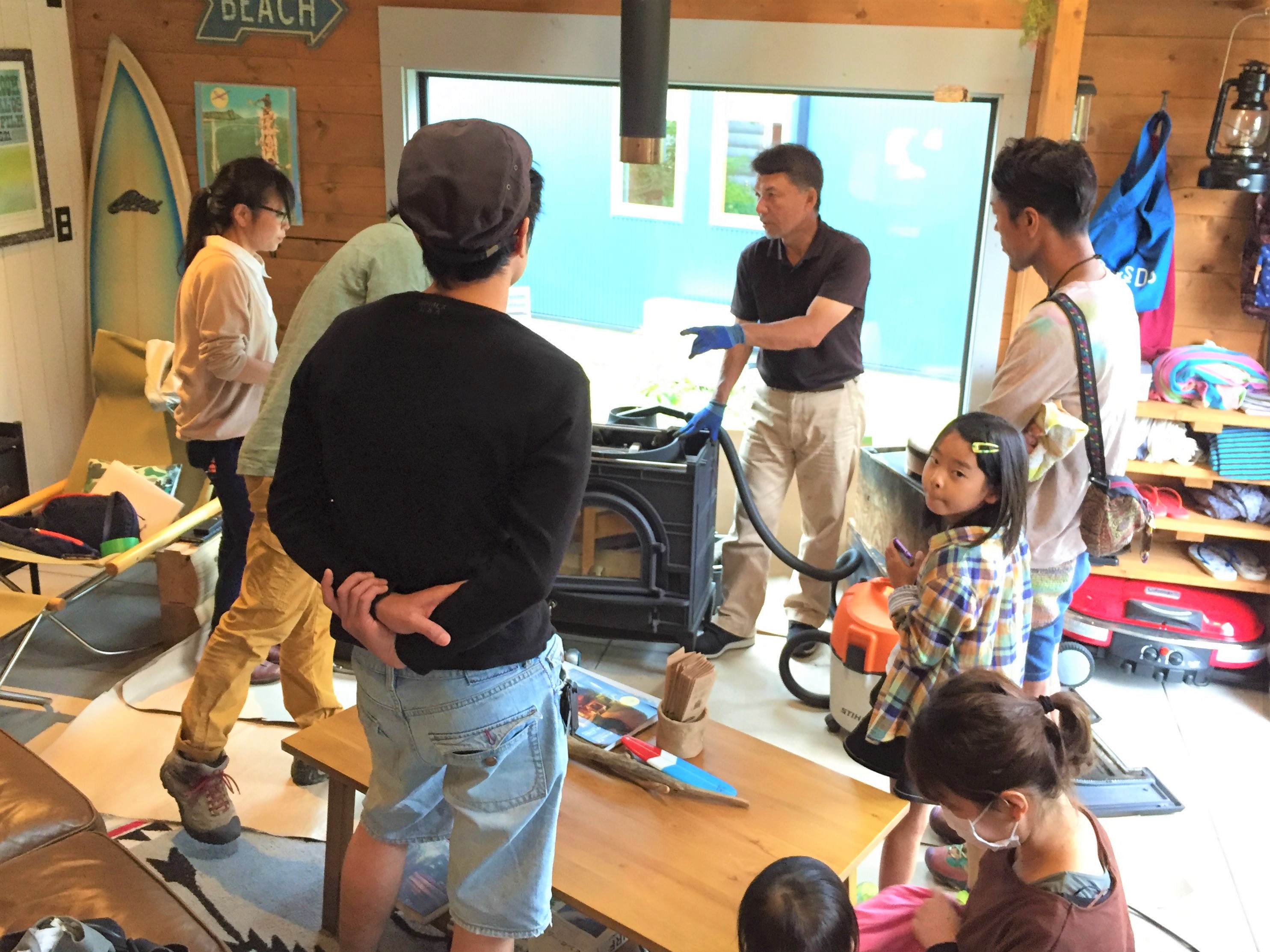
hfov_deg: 61.7
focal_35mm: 29
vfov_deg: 48.2
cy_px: 476
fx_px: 1064
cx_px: 635
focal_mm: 4.15
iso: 160
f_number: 2.2
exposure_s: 1/30
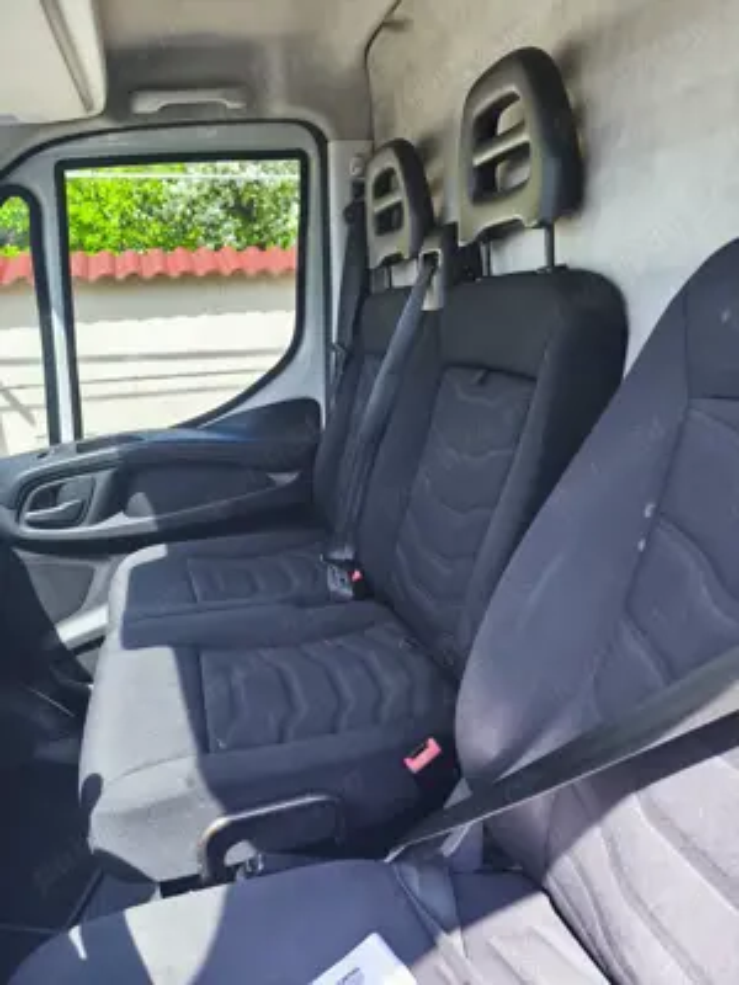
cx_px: 370
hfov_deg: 58.9
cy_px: 492
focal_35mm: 23
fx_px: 655
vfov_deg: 73.9
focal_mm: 6.18
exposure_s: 1/99.9
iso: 100
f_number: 1.65
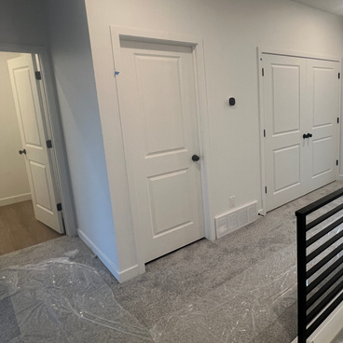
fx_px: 269
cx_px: 263
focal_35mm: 24
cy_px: 147
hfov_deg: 60.9
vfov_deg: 64.7
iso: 160
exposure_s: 1/120
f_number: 1.8
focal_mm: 1.57
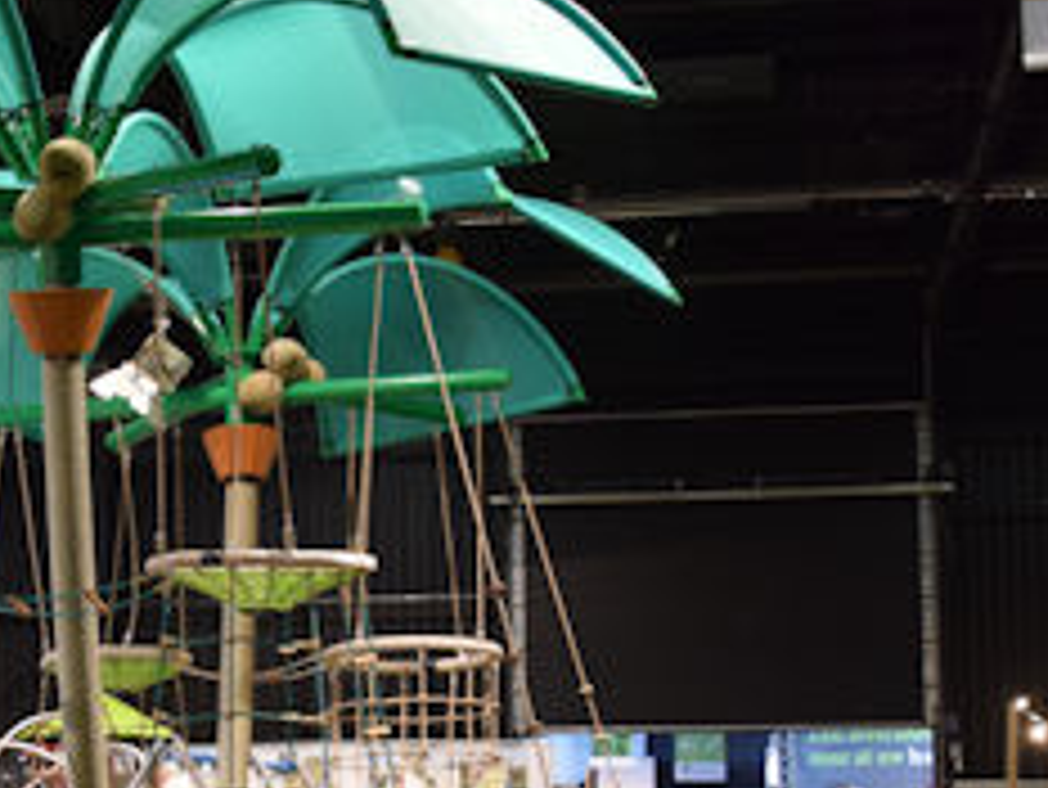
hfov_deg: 21.6
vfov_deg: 16.5
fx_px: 2696
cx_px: 171
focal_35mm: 89
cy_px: 576
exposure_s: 1/40
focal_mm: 24
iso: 1400
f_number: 3.8
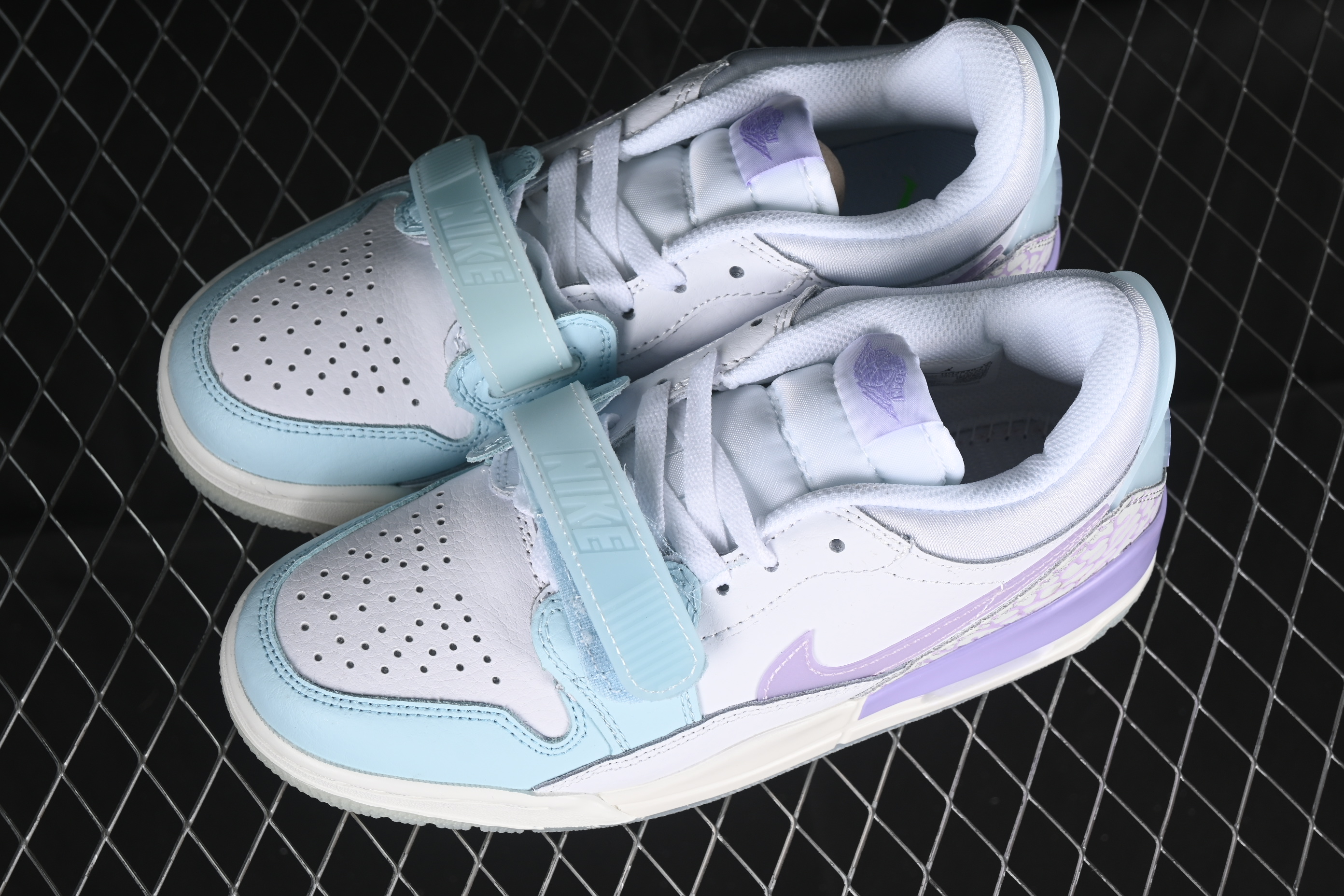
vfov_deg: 18.2
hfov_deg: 27.0
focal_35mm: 75
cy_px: 448
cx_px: 672
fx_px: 2800
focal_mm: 50
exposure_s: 1/80
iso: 160
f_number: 7.1
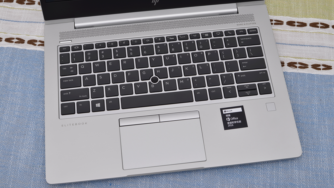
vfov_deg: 22.6
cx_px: 168
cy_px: 85
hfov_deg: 39.2
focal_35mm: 53
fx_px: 469
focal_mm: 50
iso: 160
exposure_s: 1/100
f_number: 16
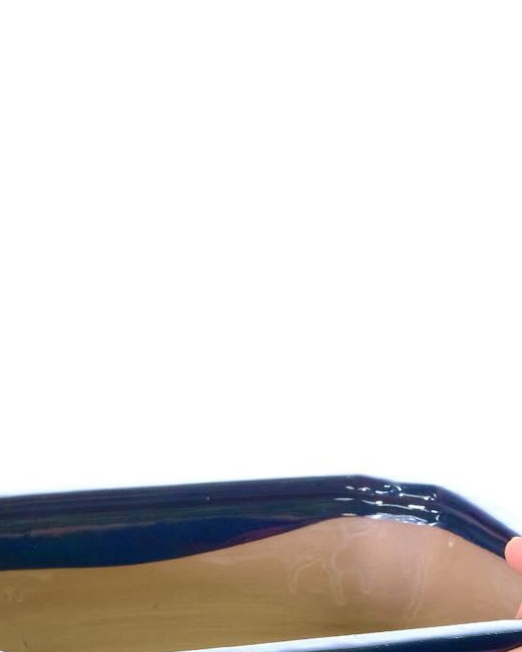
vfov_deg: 9.0
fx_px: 4131
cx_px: 191
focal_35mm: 214
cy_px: 269
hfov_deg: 7.2
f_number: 13
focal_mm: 77.9
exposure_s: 1/8
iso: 2500
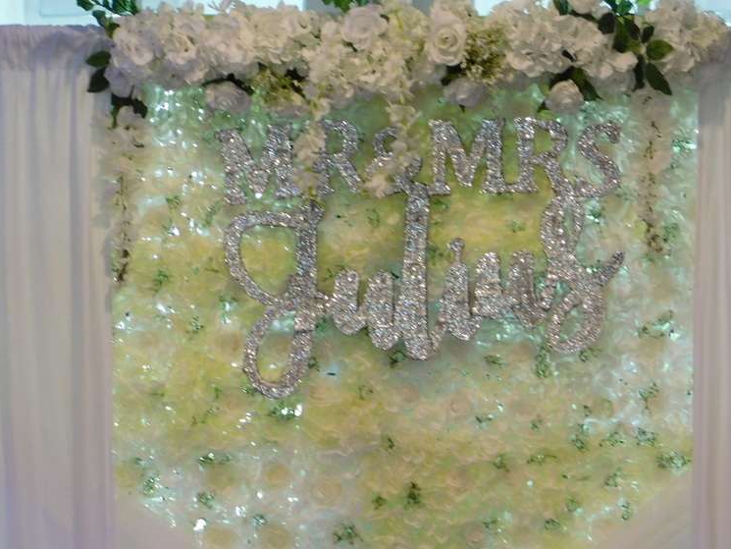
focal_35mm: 249
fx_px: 5259
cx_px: 388
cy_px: 279
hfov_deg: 8.0
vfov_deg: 6.0
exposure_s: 1/30
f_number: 5.6
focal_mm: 41.3
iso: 720
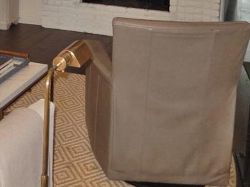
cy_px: -38
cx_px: 1
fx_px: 491
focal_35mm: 68
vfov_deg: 20.2
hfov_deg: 27.0
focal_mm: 4.5
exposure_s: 1/30
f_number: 3.4
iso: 220
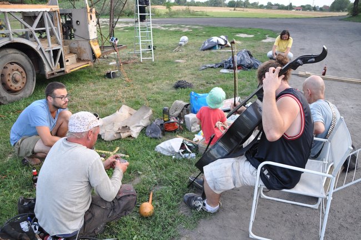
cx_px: 180
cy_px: 120
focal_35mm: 27
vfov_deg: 47.8
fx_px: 270
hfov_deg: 67.4
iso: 400
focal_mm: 18
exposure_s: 1/60
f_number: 4
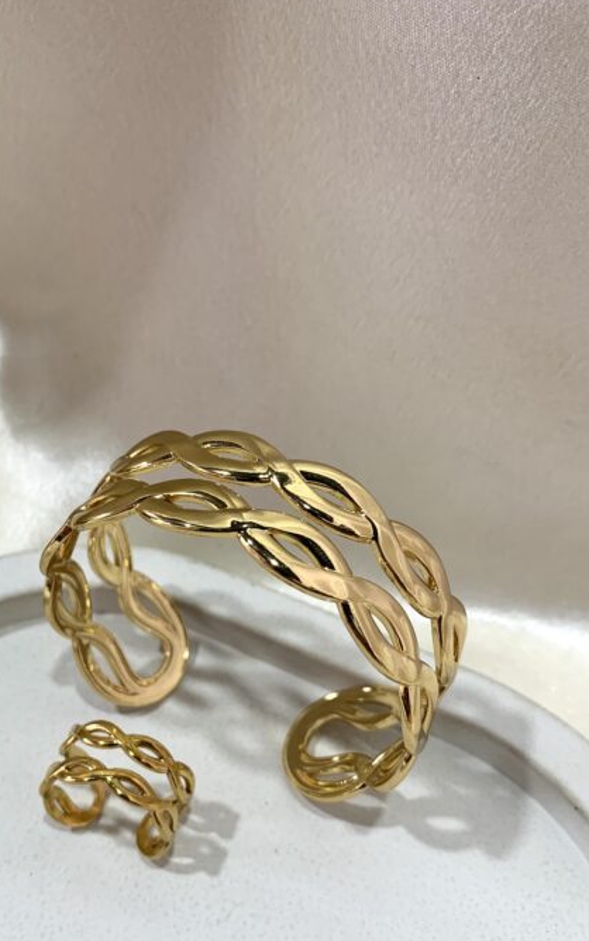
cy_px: 549
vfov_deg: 57.8
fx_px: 847
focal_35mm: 33
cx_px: 213
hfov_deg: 38.1
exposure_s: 1/50
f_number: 1.8
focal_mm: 4.25
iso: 50
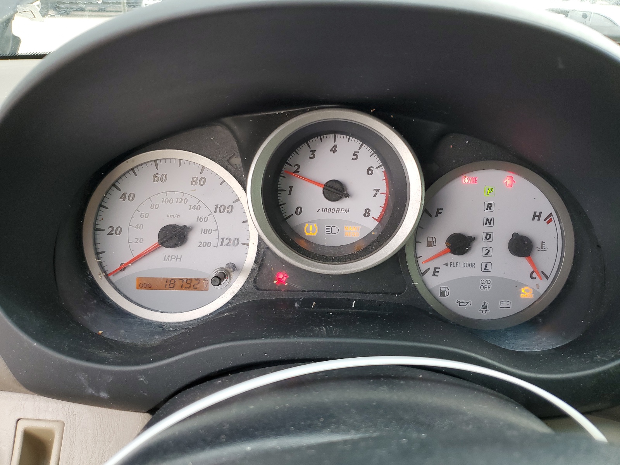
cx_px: 310
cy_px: 232
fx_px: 466
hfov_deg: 67.3
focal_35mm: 26
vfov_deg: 53.1
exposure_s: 1/120
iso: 63
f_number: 1.5
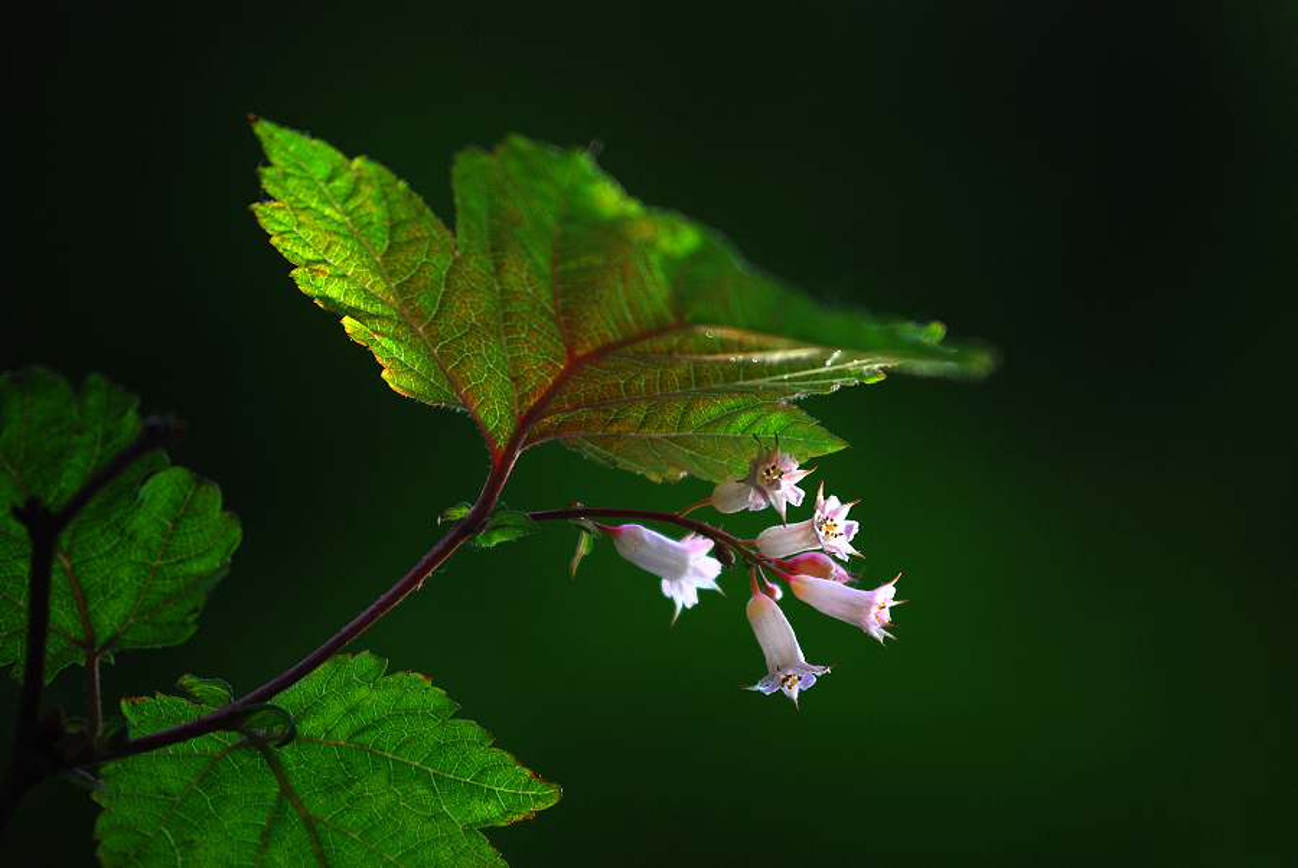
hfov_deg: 5.7
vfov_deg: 3.8
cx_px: 649
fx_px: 12992
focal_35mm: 360
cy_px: 434
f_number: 5.6
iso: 100
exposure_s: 1/160
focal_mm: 240
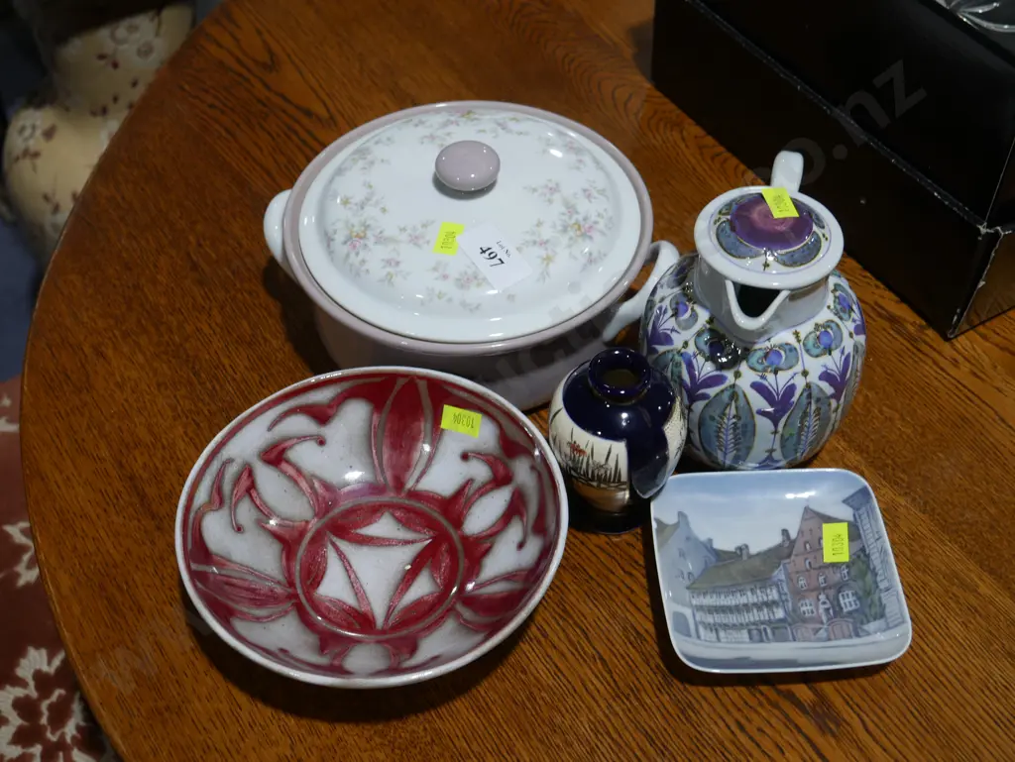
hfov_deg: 41.2
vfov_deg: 31.5
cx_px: 508
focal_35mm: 46
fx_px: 1349
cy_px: 381
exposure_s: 1/60
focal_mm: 23
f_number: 5.1
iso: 250
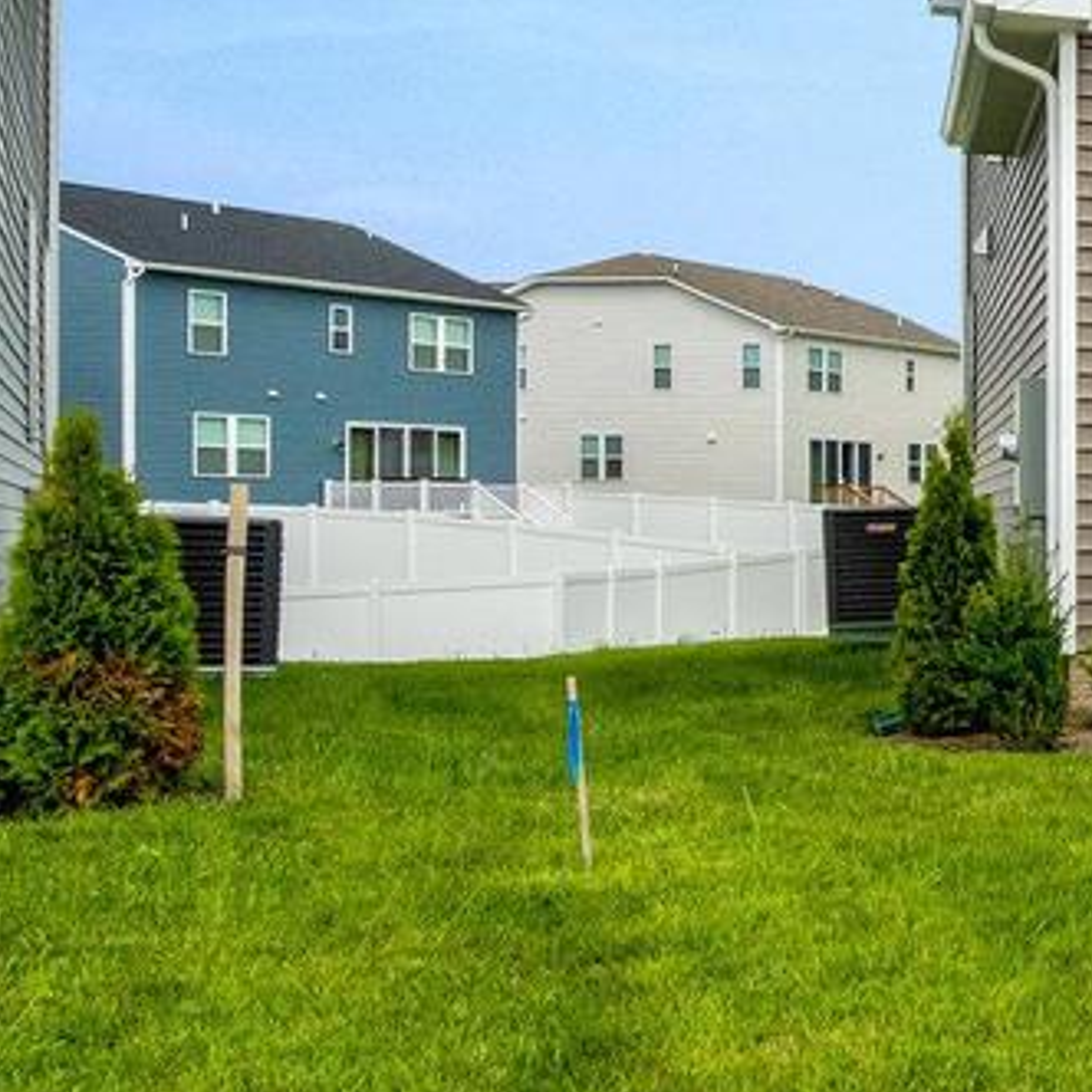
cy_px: 418
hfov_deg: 19.6
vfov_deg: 29.0
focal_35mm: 59
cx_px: 2075
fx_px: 2106
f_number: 8
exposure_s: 1/2000
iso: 1250
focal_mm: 16
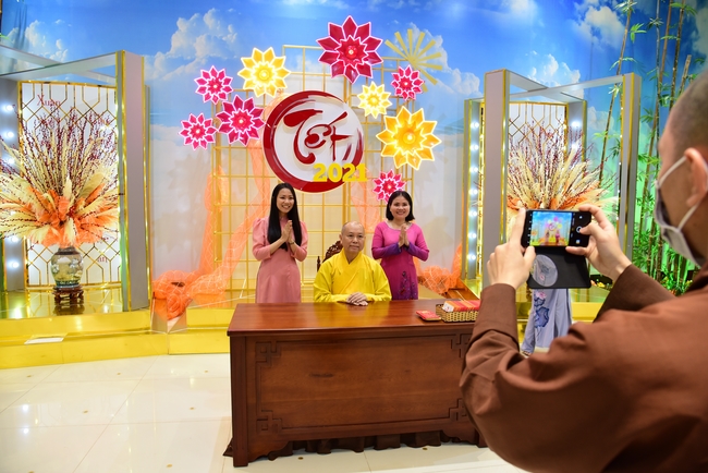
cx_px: 354
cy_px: 236
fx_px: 472
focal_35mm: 24
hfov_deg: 73.7
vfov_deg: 53.2
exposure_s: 1/40
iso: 1000
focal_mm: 24
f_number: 5
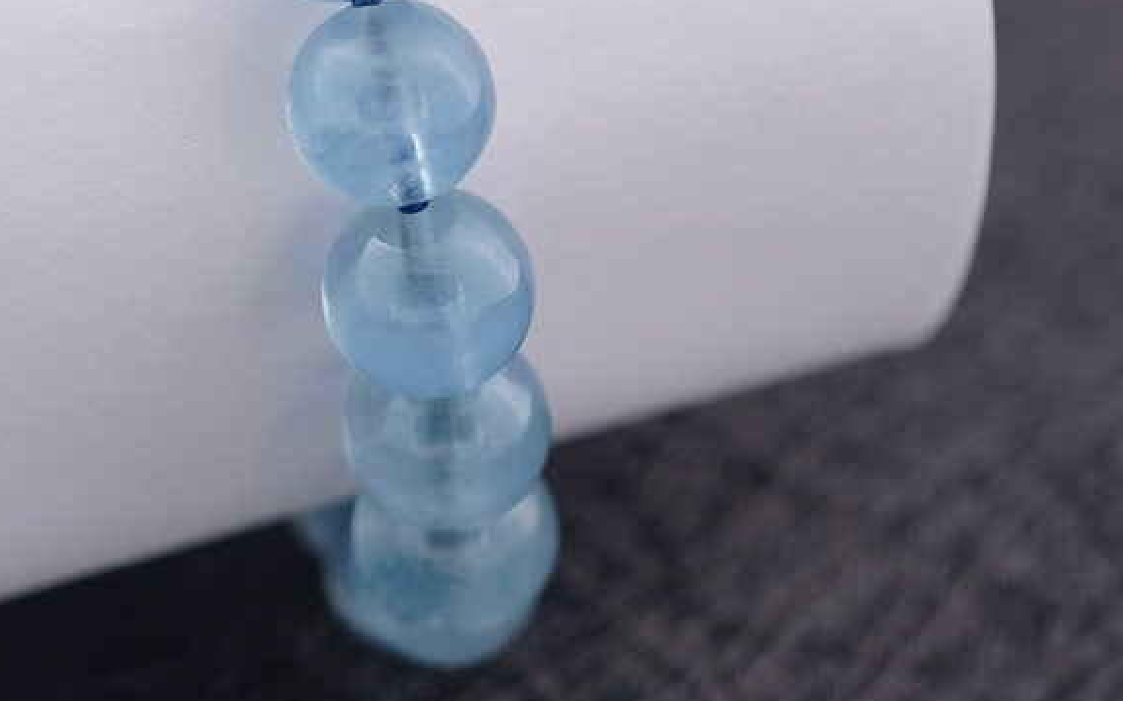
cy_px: 119
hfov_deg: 11.5
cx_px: 485
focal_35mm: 182
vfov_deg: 7.2
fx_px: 5568
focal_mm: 22.48
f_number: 2.67
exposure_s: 1/160
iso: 125
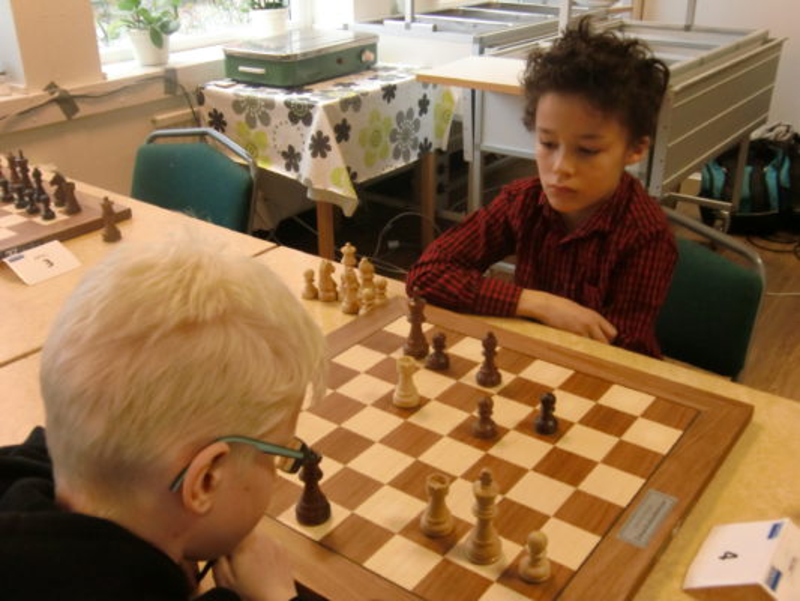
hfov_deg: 53.9
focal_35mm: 34
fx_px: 786
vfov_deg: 41.8
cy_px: 300
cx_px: 400
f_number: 3.6
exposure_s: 1/50
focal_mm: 6.1
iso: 400
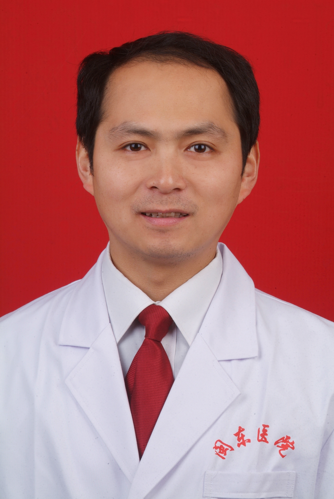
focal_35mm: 120
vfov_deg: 17.0
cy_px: 250
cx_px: 167
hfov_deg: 11.5
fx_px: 1666
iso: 100
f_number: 16
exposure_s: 1/90
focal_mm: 80
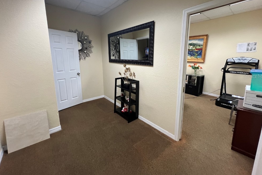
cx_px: 133
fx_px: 102
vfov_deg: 80.8
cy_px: 76
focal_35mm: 14
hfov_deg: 104.3
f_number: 1.8
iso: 250
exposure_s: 1/120
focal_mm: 1.57
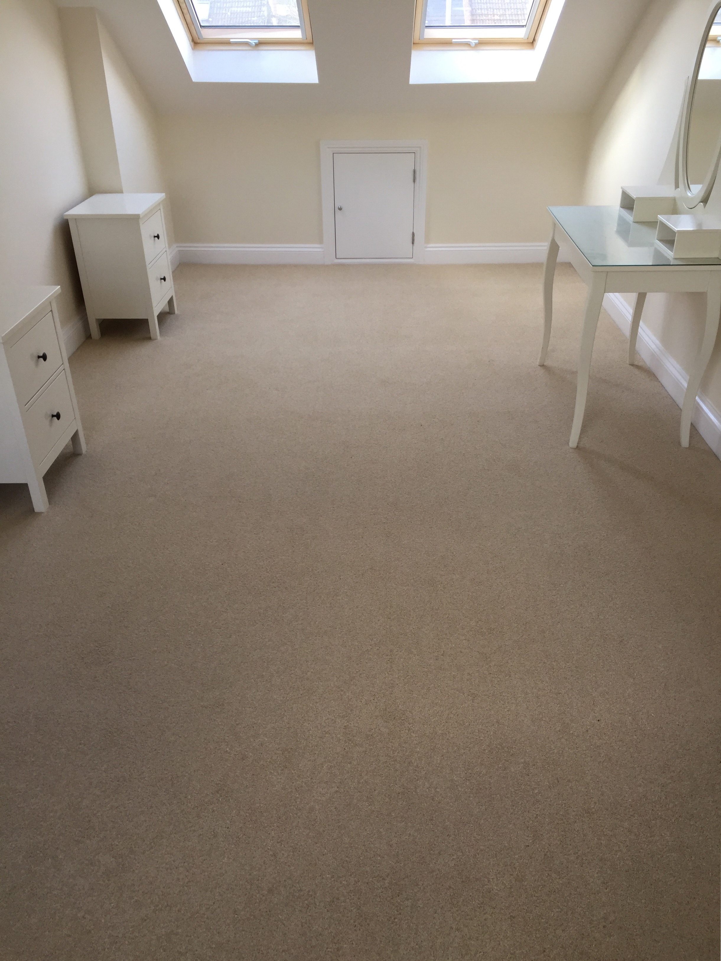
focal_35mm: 29
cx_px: 360
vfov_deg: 61.7
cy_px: 480
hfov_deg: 48.2
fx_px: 805
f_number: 2.2
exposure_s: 1/100
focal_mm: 4.15
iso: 40
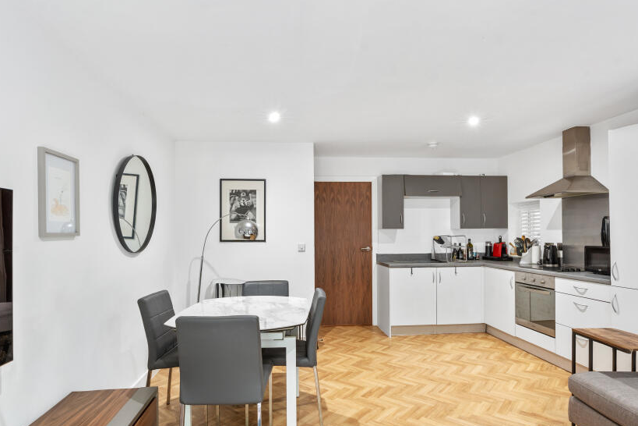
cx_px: 312
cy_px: 234
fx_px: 354
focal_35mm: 20
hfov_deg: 84.0
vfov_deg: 61.8
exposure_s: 1/4
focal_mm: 16
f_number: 8
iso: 400
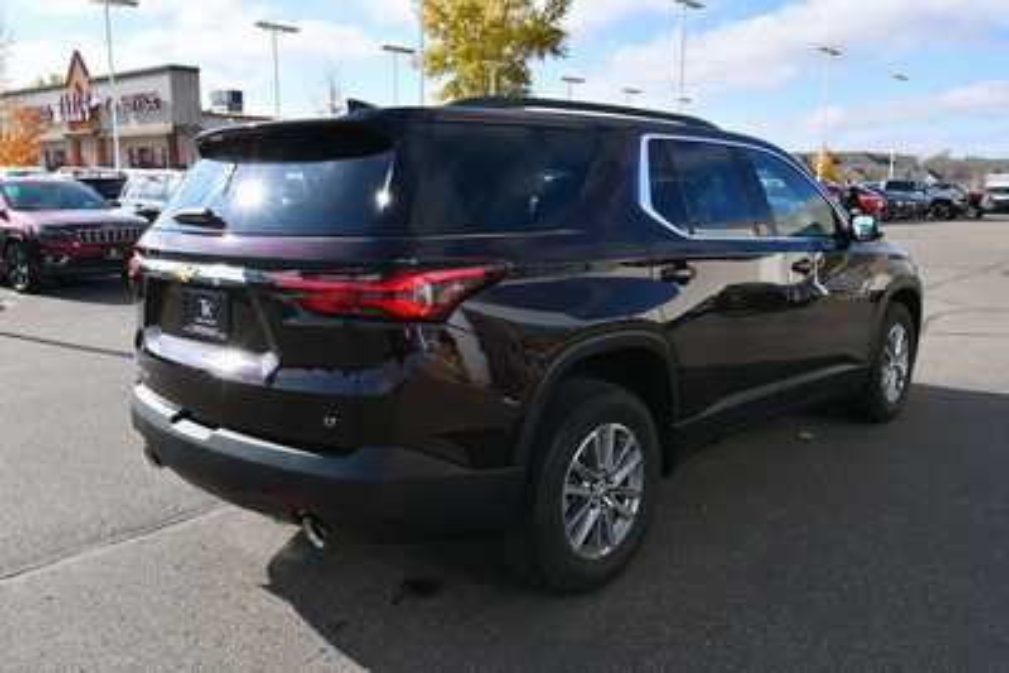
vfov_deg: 43.6
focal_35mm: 30
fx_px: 841
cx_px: 504
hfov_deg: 61.9
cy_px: 336
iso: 110
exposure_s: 1/250
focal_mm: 20
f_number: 8
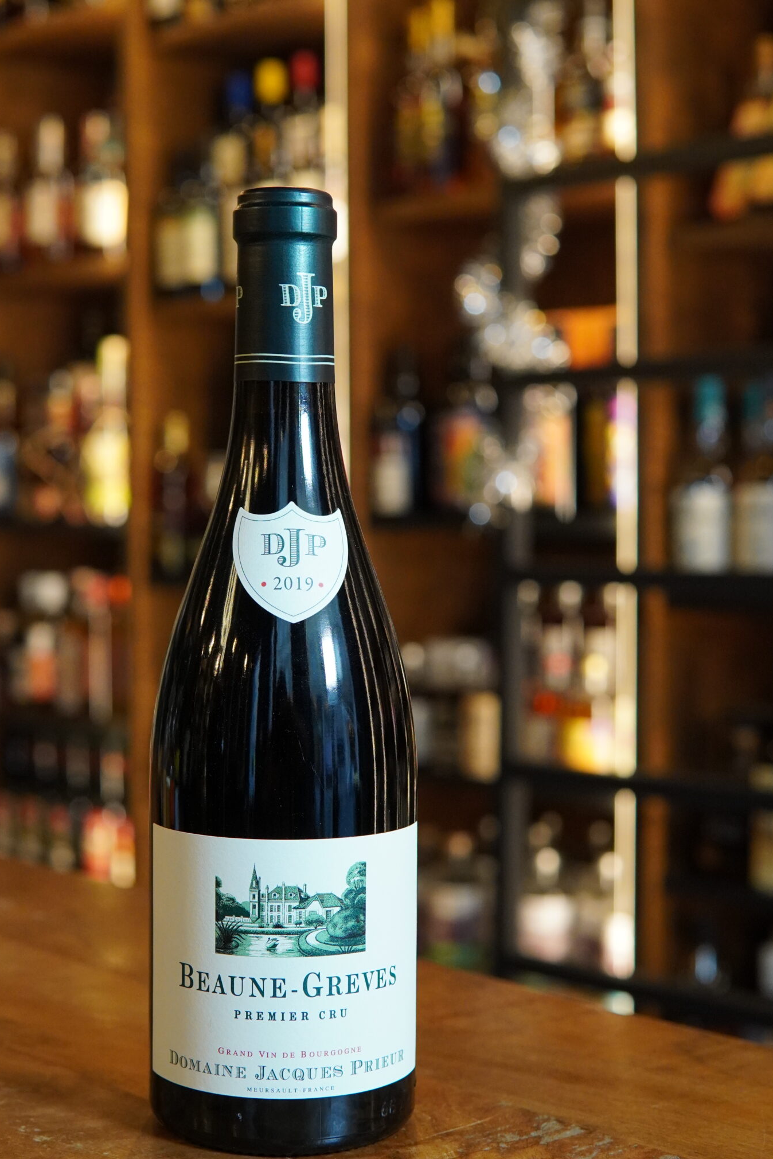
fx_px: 1835
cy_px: 573
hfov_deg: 23.7
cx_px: 289
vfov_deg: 35.0
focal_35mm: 57
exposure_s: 1/160
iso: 1600
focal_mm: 30
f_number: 3.2
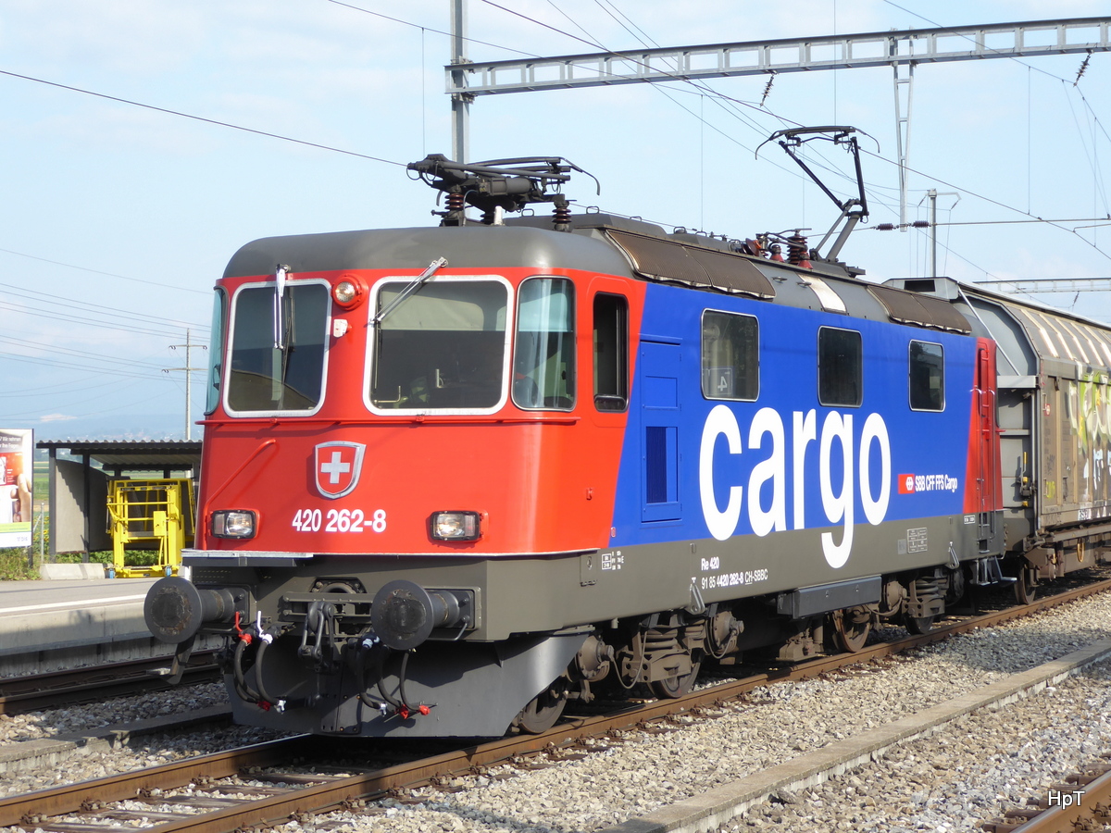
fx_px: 2536
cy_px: 416
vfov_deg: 18.7
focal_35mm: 79
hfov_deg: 24.7
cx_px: 556
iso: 80
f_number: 4.6
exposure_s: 1/200
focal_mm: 13.2
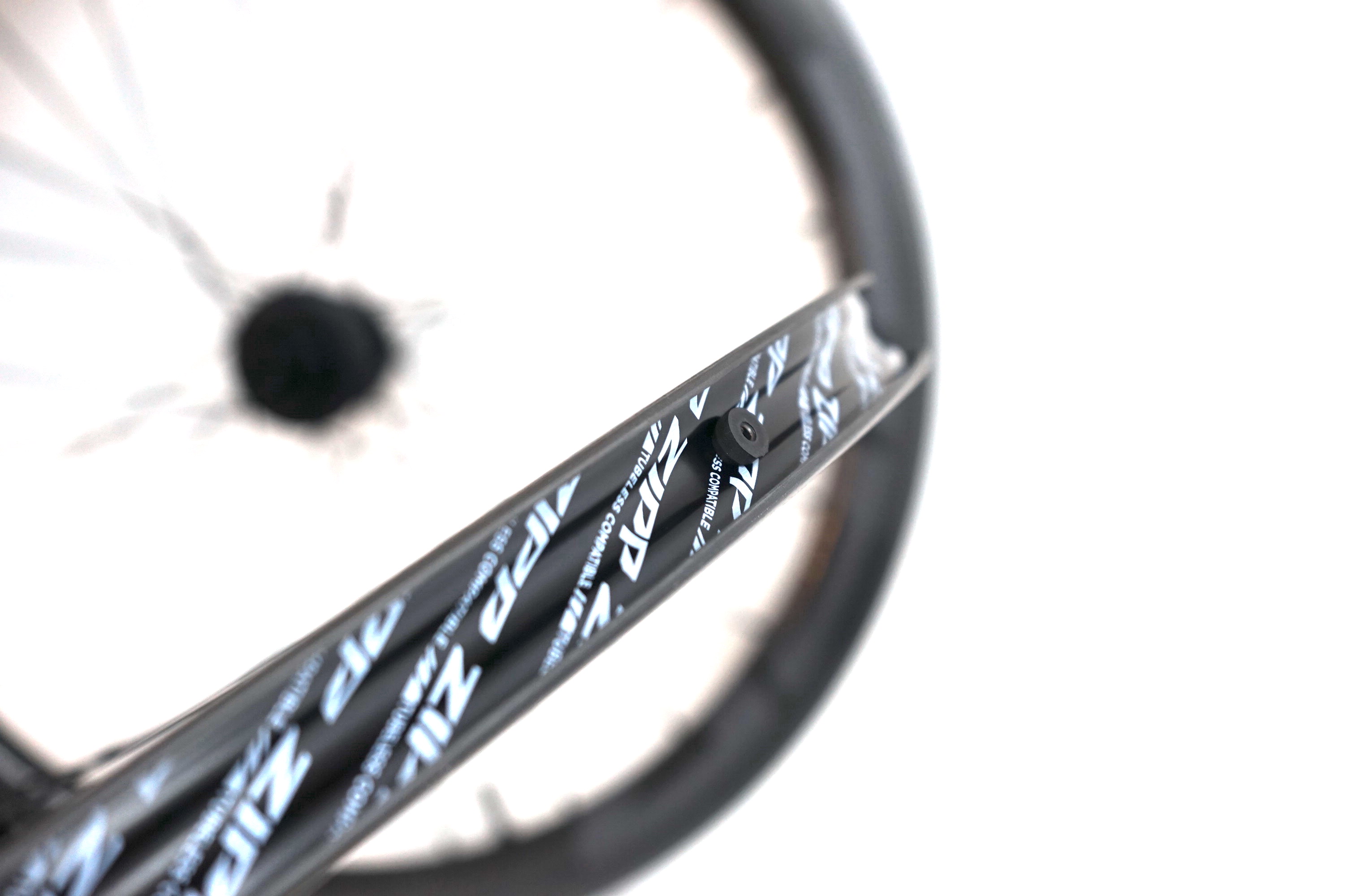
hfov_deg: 45.5
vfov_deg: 31.1
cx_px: 674
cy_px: 448
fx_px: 1609
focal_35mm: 43
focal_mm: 43
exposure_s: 1/60
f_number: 4.5
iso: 640
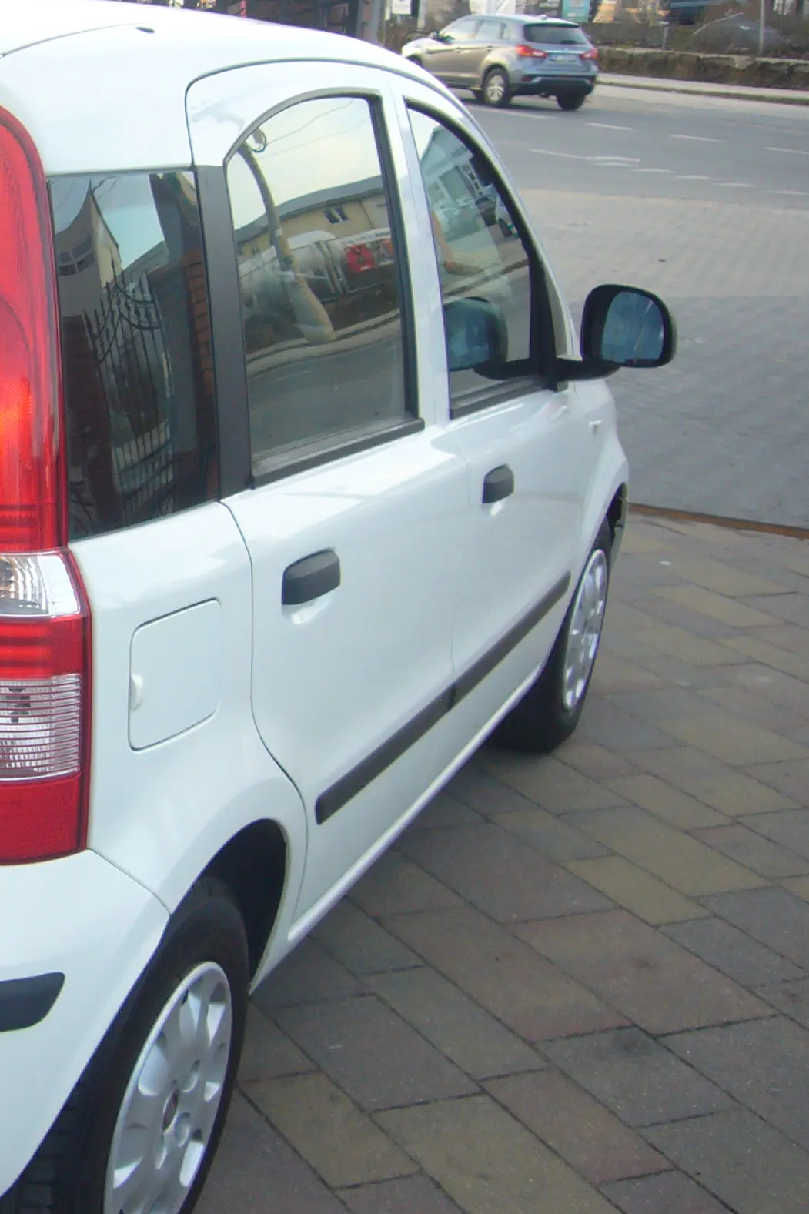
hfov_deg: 23.5
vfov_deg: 38.2
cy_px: 622
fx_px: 1753
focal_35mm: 52
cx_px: -185
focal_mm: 4.6
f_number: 2.8
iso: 80
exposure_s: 1/100
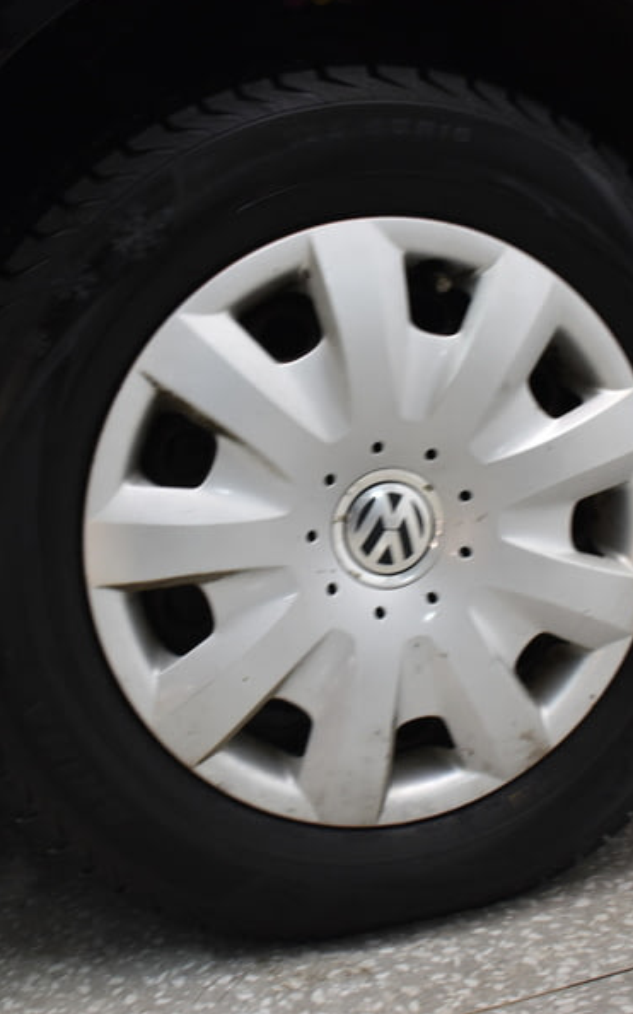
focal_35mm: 51
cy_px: 504
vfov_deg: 39.6
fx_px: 1408
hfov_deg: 25.3
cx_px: 355
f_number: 3.8
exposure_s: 1/50
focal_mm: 22
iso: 1000
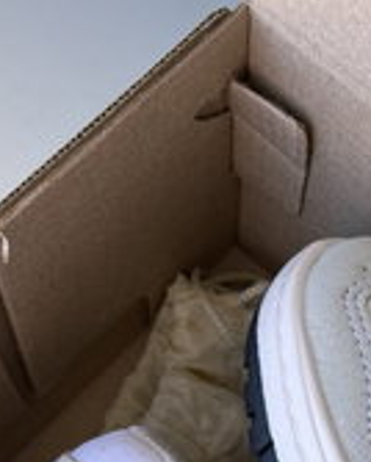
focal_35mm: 81
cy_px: 604
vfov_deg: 21.3
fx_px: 1110
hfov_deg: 18.8
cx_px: 305
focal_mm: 5.1
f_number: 1.6
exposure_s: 1/384
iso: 50
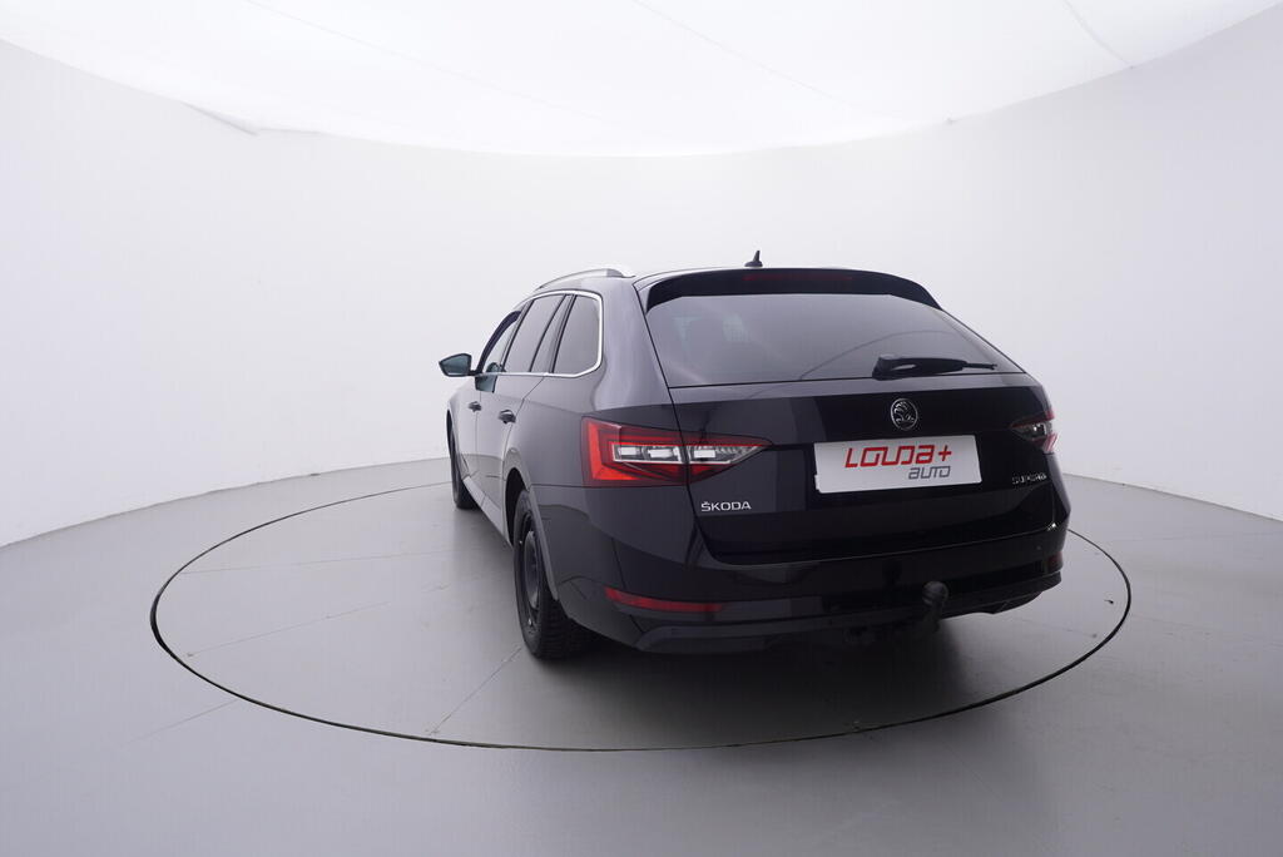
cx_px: 642
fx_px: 802
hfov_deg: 77.3
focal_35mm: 22
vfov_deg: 56.2
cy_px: 428
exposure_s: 1/80
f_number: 5
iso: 200
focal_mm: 15
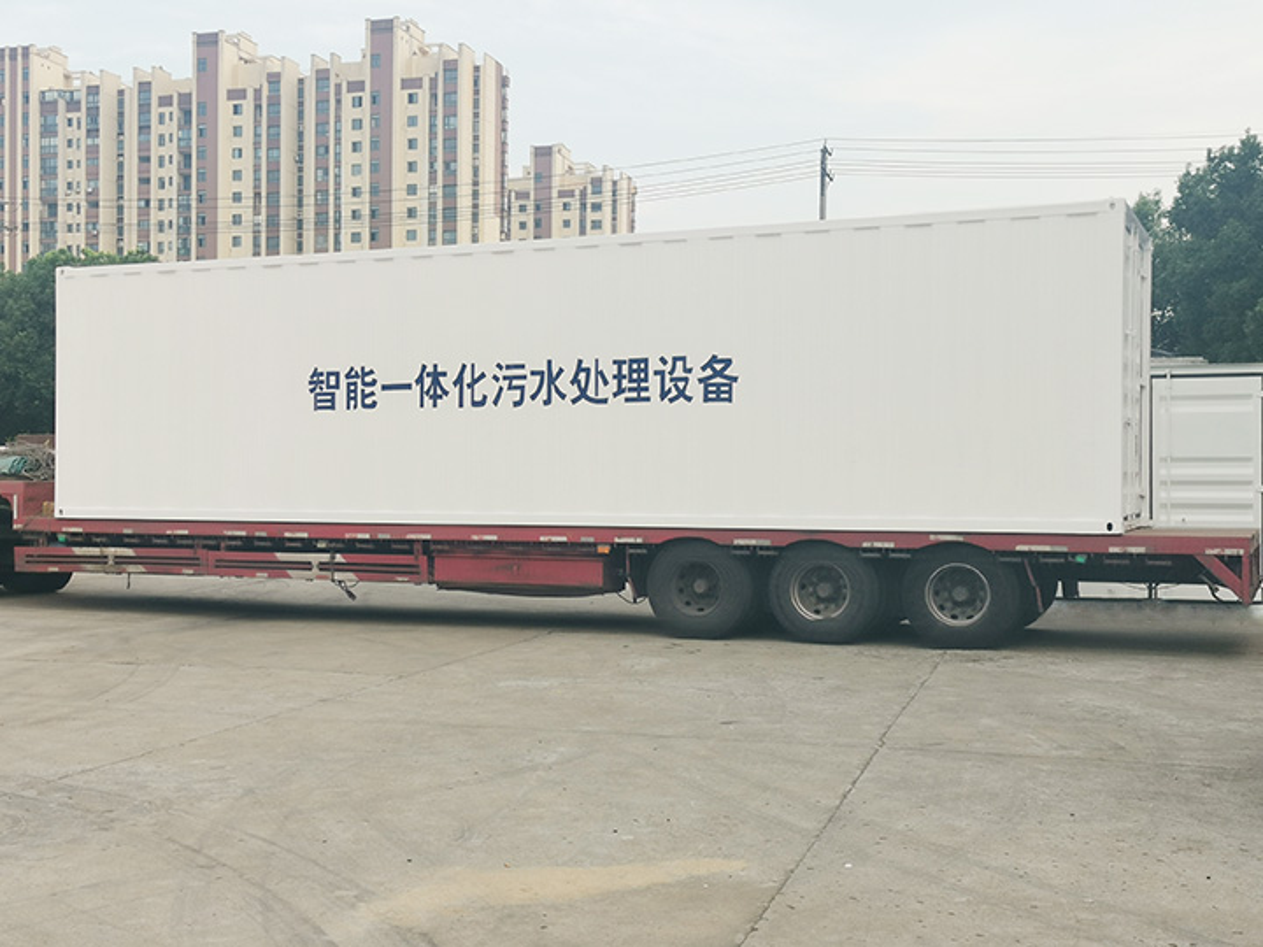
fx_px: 1386
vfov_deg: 37.7
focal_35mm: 38
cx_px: 632
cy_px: 474
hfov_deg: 49.0
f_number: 1.8
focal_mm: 5.58
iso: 50
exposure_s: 1/261
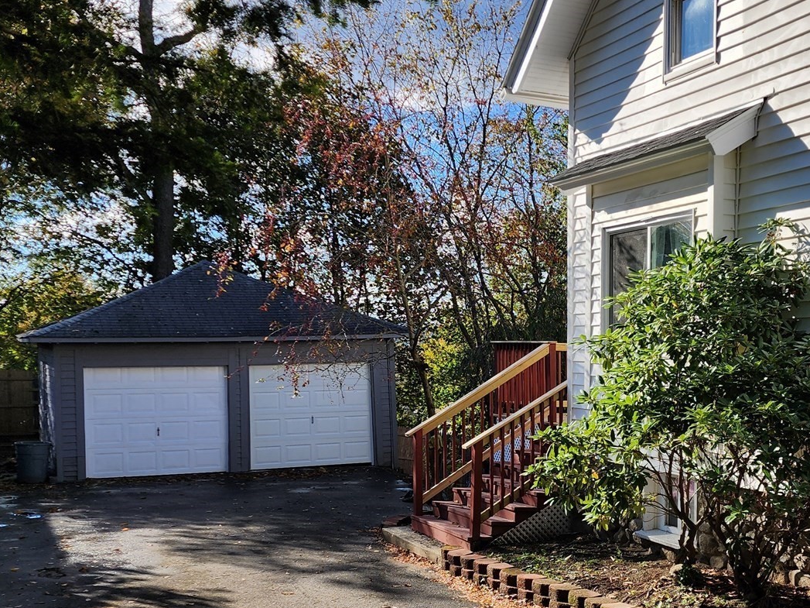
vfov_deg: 32.0
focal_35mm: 45
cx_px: 569
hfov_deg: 41.3
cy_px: 396
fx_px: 1053
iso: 12
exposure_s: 1/812
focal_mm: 6.4
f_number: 1.8
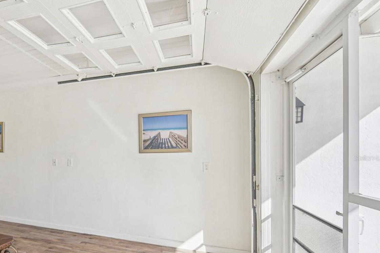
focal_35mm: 20
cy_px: 158
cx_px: 114
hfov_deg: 79.9
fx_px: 211
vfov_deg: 61.1
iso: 400
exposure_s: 1/640
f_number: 8
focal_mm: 14
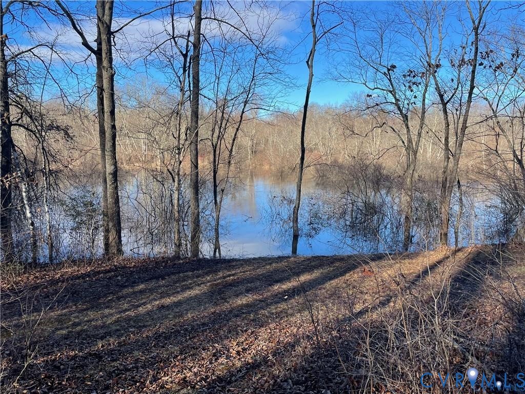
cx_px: 262
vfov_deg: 53.1
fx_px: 394
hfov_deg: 67.3
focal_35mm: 26
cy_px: 197
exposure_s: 1/1453
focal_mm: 4.2
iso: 32
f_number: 1.6
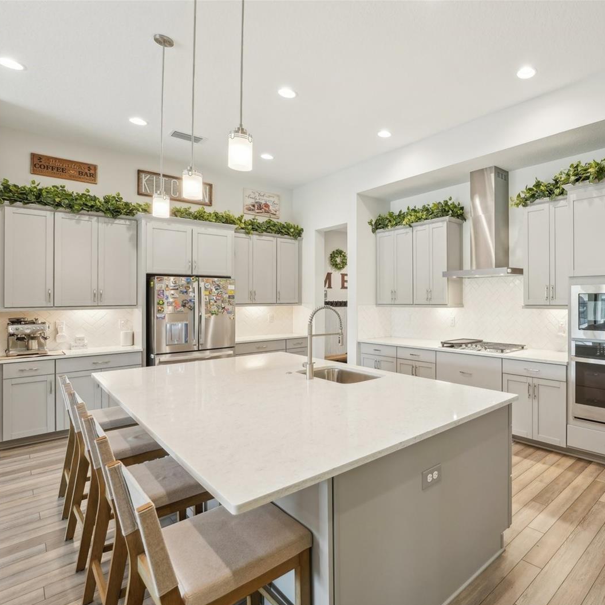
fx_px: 356
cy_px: 305
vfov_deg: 80.7
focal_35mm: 18
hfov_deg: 75.9
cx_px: 441
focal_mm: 14
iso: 200
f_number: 8
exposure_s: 1/8
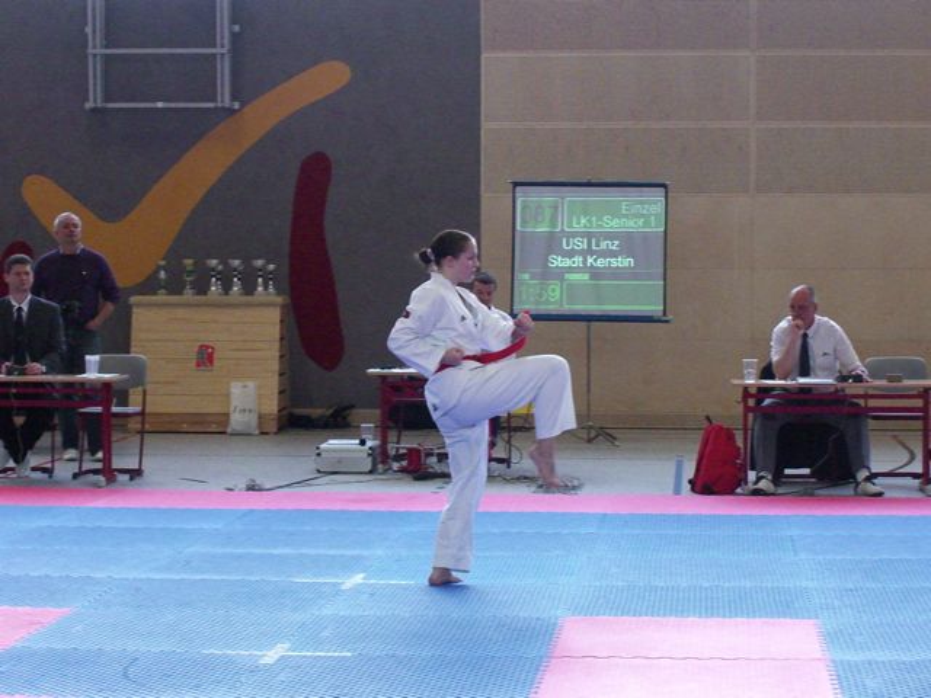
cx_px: 466
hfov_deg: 20.7
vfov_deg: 15.6
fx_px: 2555
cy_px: 349
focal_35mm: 95
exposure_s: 1/250
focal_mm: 19.7
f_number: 4.8
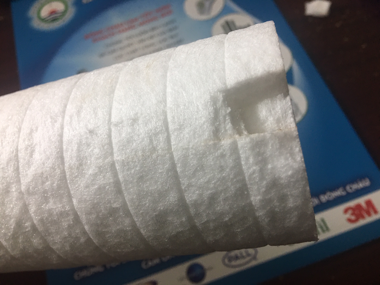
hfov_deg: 61.7
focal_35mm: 29
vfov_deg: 48.2
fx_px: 318
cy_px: 142
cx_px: 190
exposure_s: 1/15
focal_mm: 4.15
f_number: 2.2
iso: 50
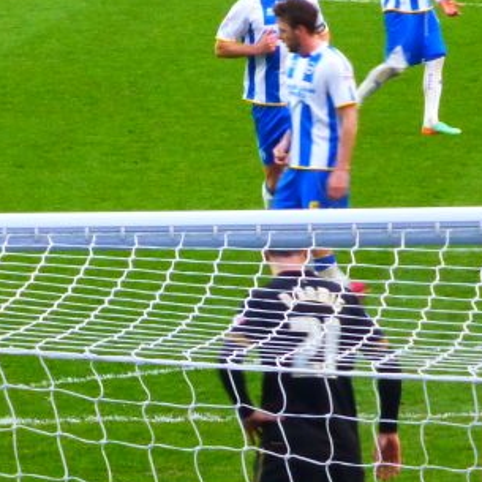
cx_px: 199
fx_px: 7955
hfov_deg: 3.5
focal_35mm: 505
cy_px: 302
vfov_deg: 3.5
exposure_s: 1/60
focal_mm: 25.9
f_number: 5.4
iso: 400
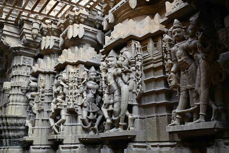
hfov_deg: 53.1
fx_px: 229
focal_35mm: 36
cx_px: 114
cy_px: 76
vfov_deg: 36.9
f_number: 4
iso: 100
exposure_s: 1/40
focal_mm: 36
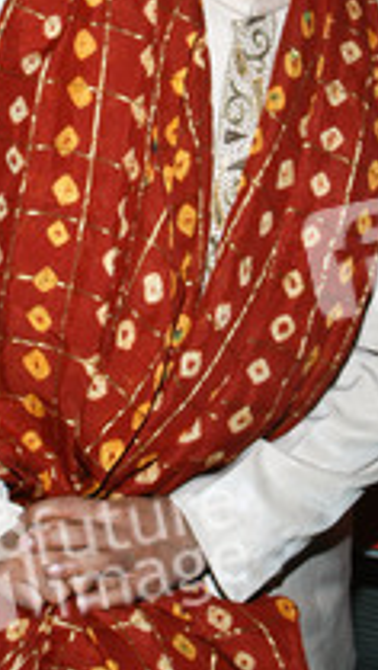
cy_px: 83
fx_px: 1279
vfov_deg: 28.3
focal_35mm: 72
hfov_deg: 16.8
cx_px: 176
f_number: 11
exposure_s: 1/125
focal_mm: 24
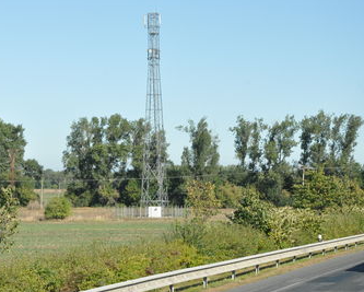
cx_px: 147
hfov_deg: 16.3
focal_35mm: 118
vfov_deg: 13.1
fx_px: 1272
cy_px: 135
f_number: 9
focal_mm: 62
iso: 1600
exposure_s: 1/2500
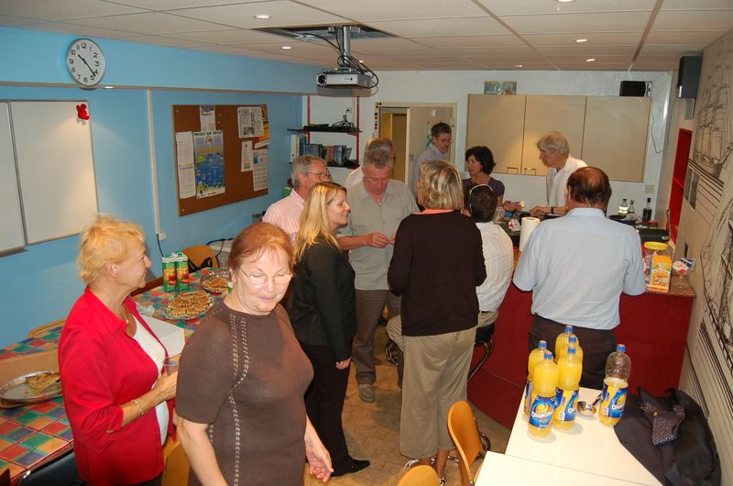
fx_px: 549
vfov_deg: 47.7
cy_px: 243
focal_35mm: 27
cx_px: 366
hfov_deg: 67.5
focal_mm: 18
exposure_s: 1/60
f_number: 3.5
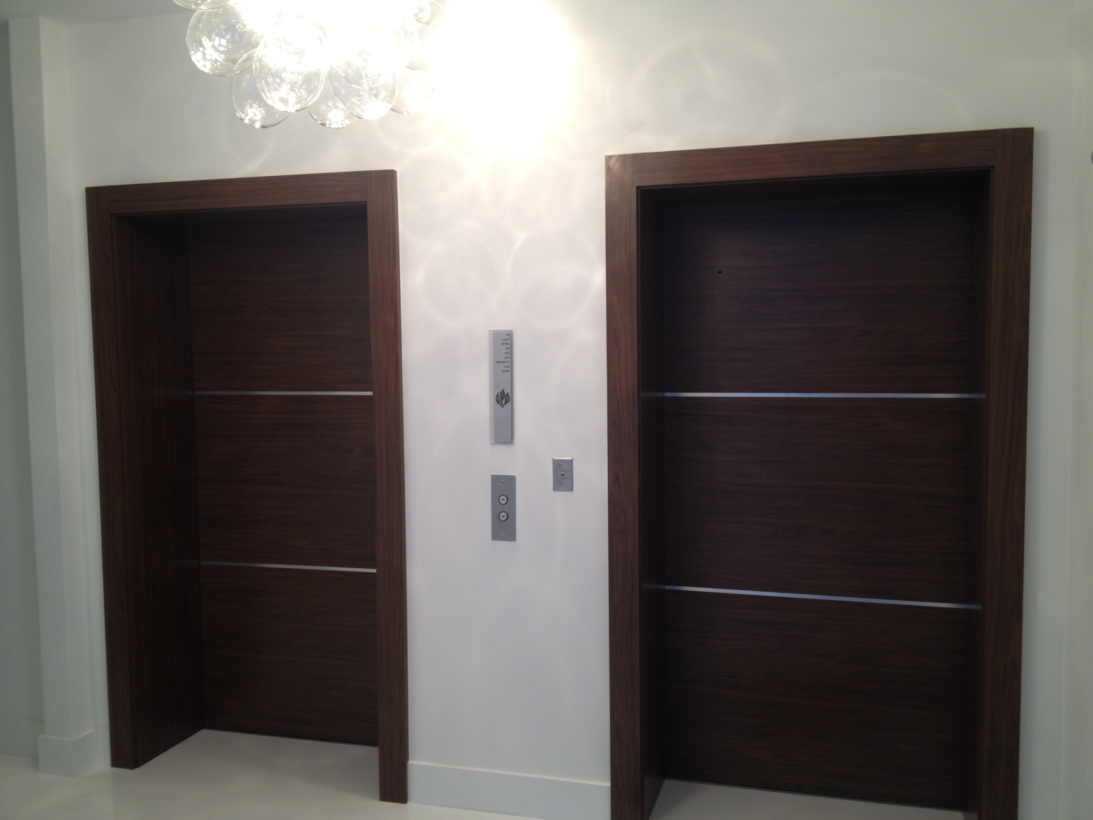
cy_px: 410
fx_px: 1105
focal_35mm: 35
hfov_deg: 52.6
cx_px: 546
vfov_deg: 40.7
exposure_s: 1/20
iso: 50
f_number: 2.4
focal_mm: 4.28
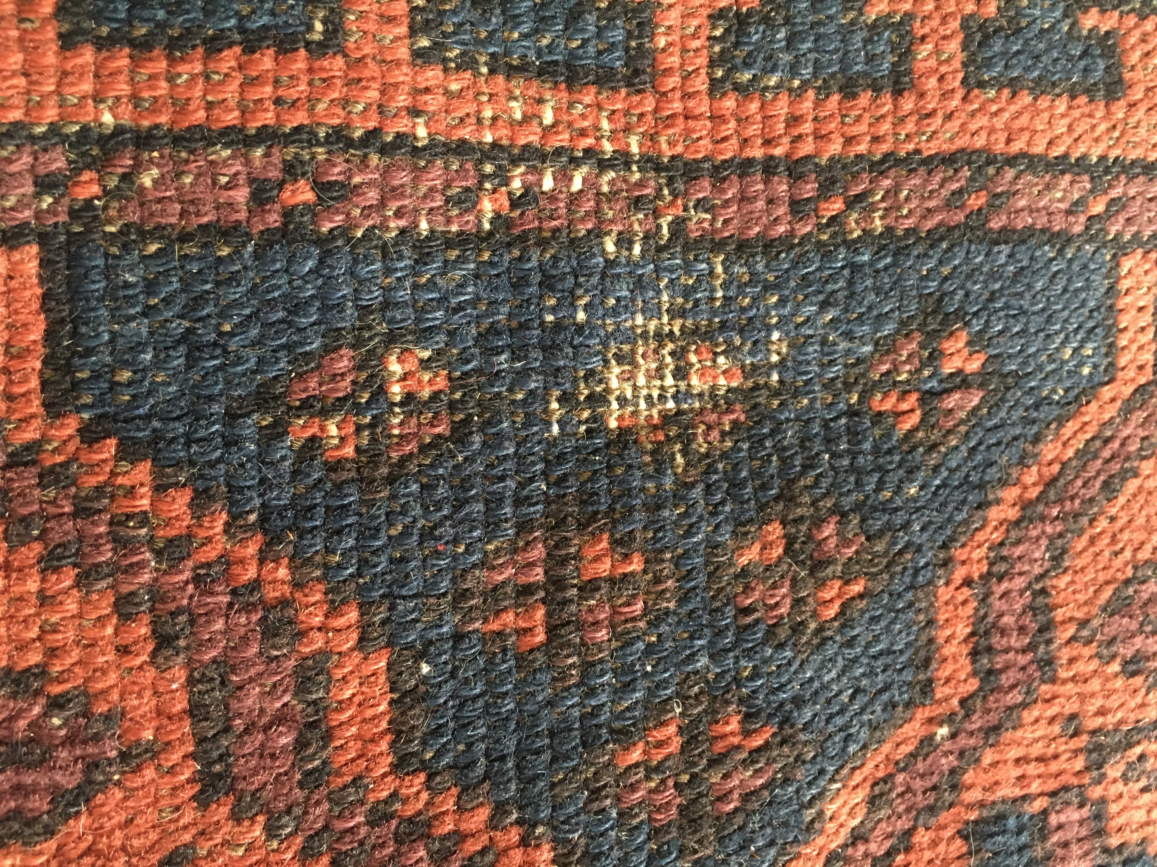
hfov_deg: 61.7
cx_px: 578
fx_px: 969
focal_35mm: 29
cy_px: 434
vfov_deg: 48.2
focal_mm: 4.15
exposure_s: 1/24
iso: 200
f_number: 2.2
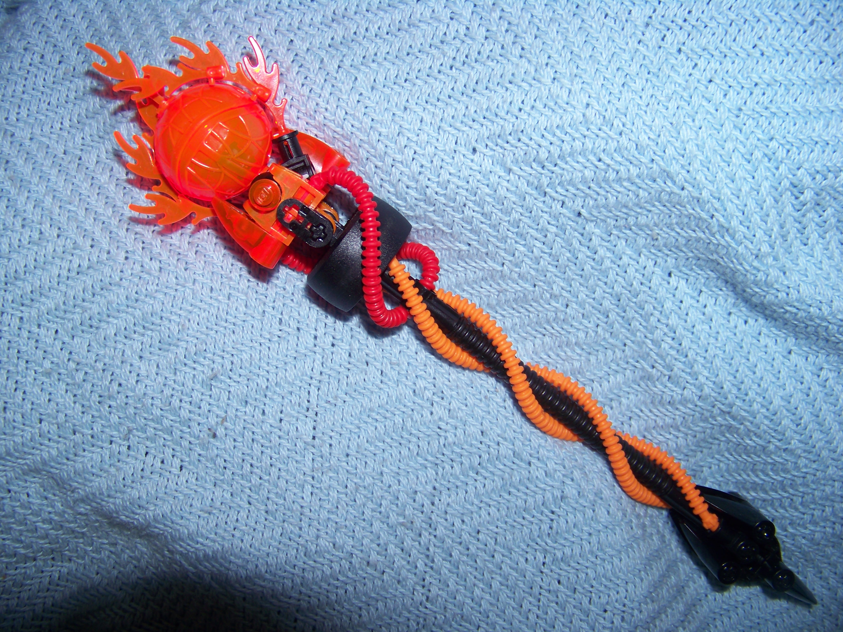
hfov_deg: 51.4
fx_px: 877
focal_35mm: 36
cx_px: 422
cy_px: 316
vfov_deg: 39.7
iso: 64
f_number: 2.8
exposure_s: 1/30
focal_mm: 5.85
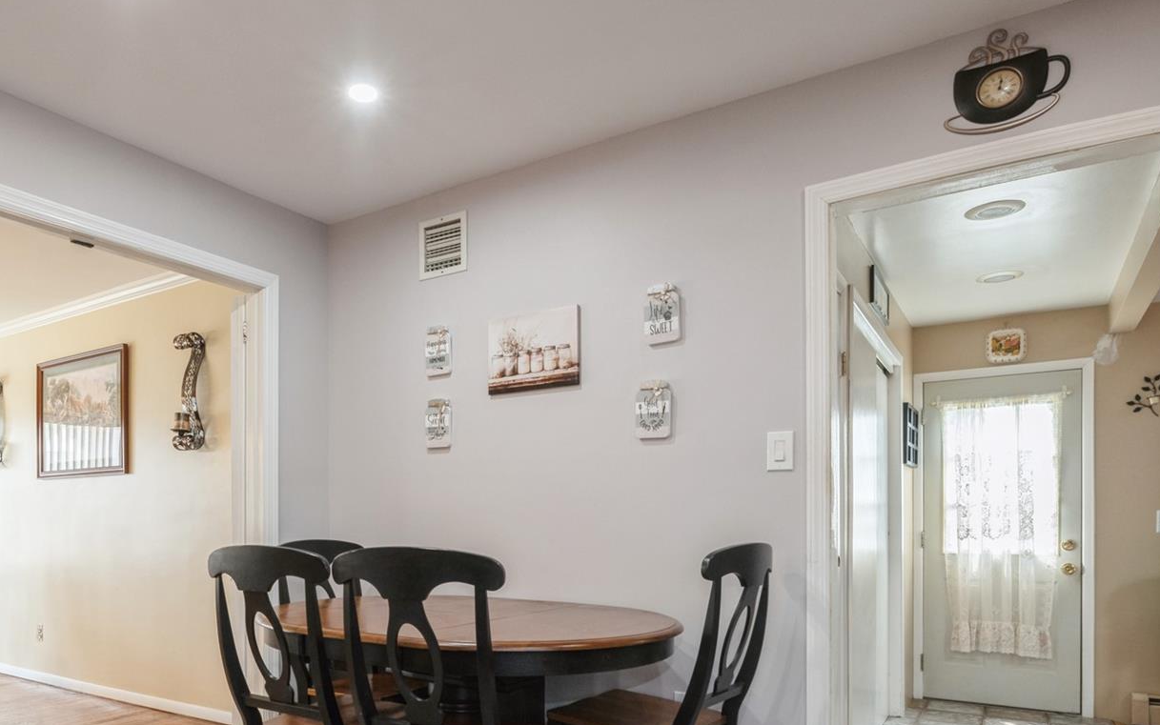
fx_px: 759
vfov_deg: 49.6
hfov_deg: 73.9
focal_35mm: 24
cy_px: 519
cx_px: 457
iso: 400
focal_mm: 14
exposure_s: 1/10
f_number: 11
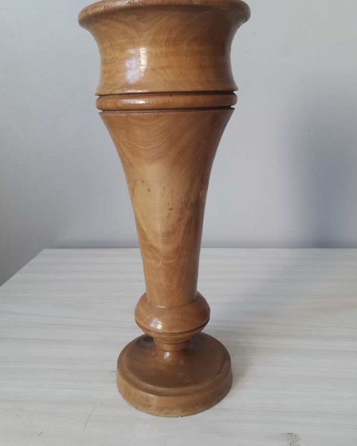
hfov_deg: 50.0
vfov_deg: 60.4
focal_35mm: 29
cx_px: 174
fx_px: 383
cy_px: 217
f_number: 1.9
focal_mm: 3.6
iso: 40
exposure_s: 1/50
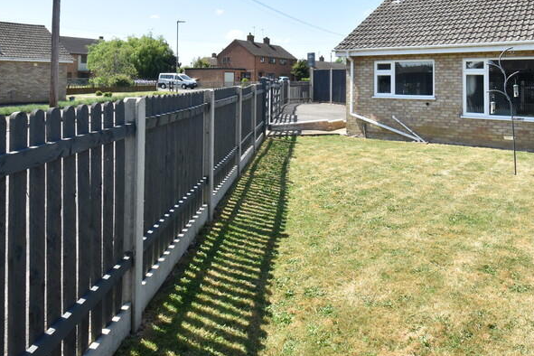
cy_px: 52
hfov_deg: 68.3
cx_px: 333
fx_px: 386
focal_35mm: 26
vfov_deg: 45.9
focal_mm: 10
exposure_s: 1/640
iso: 400
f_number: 8
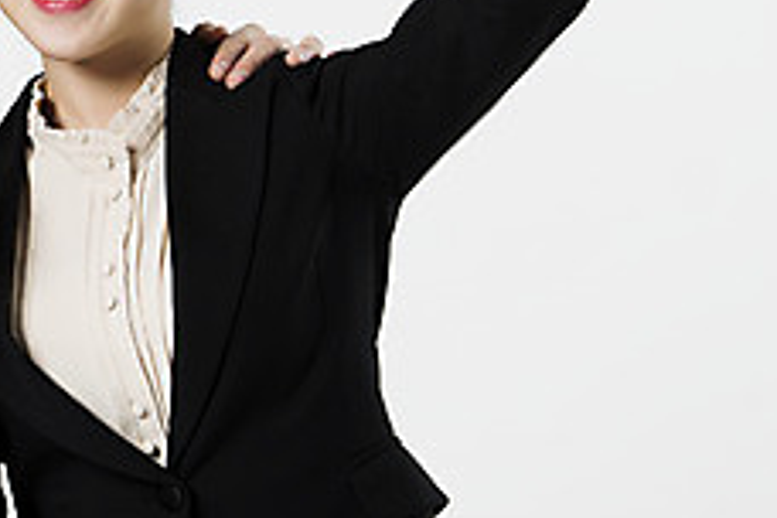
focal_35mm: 276
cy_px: 85
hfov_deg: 7.4
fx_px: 5957
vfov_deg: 5.0
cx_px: -124
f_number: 8
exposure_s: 1/125
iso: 64
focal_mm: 105
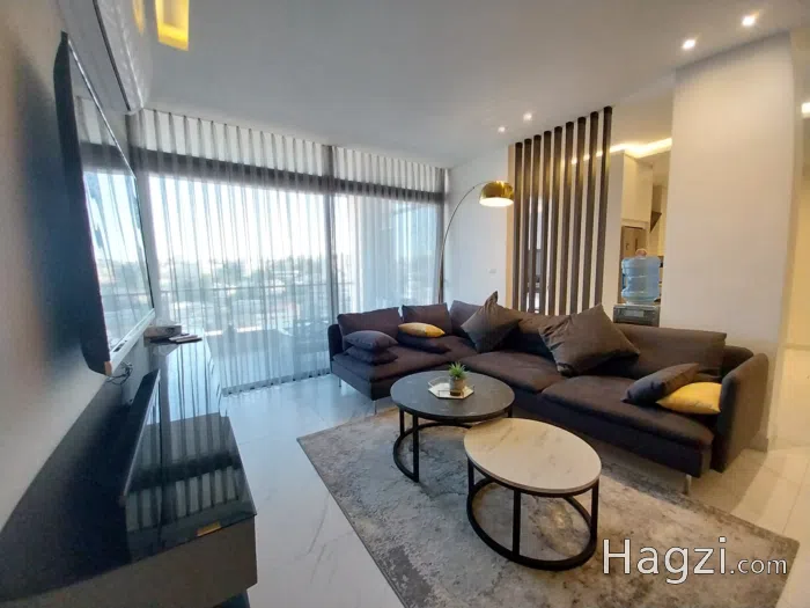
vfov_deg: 89.9
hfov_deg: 106.2
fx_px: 304
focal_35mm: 13
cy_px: 304
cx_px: 405
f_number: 2.2
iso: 200
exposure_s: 1/50
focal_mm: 1.3
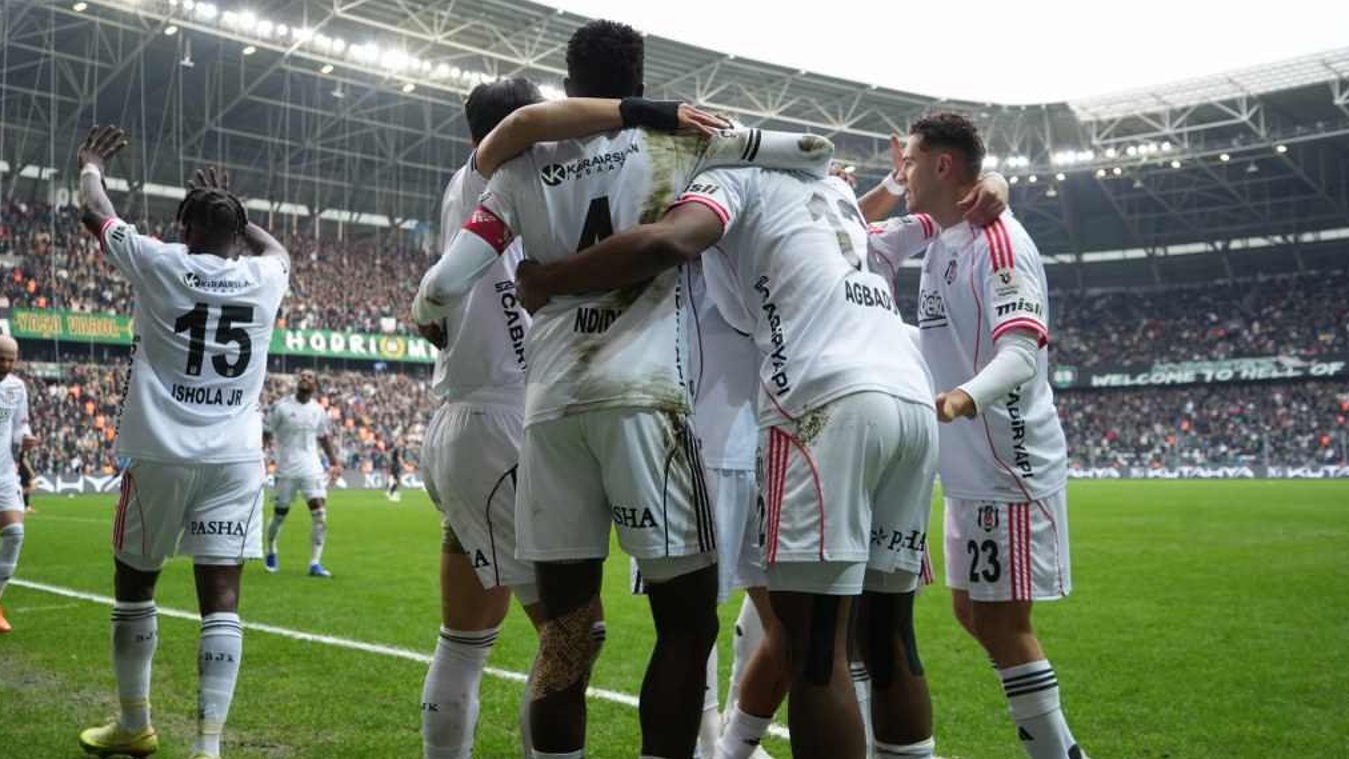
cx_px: 674
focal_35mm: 35
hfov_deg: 56.6
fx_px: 1252
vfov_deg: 33.6
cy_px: 305
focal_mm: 33
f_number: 4
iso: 320
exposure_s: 1/200
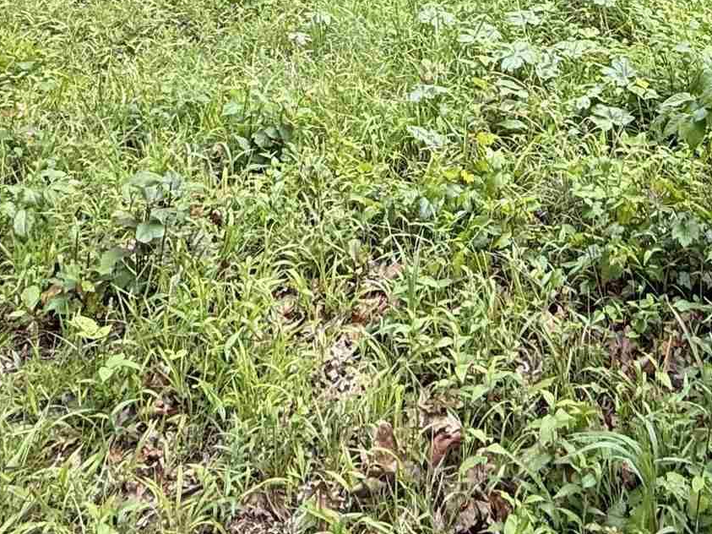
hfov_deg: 36.3
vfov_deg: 22.5
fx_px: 1049
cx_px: 568
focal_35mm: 51
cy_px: -302
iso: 64
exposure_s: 1/186
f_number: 2.2
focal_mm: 2.22
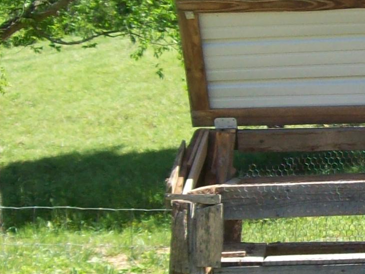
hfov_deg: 13.5
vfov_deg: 10.6
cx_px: 495
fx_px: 1476
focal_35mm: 140
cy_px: 195
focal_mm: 6
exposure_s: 1/530
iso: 80
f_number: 2.7
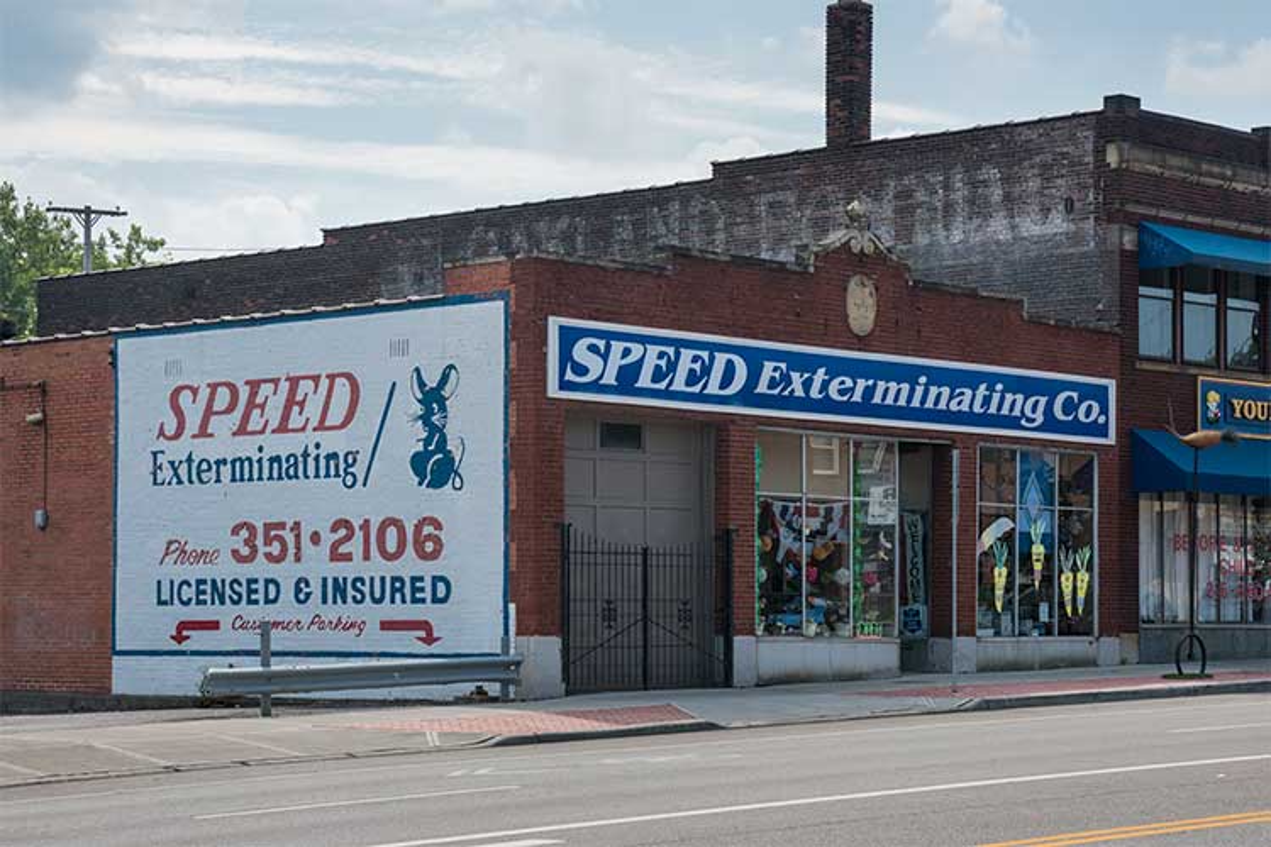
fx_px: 2471
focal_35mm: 70
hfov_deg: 28.8
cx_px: 636
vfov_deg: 19.5
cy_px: 424
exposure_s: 1/320
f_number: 14
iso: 400
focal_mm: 70
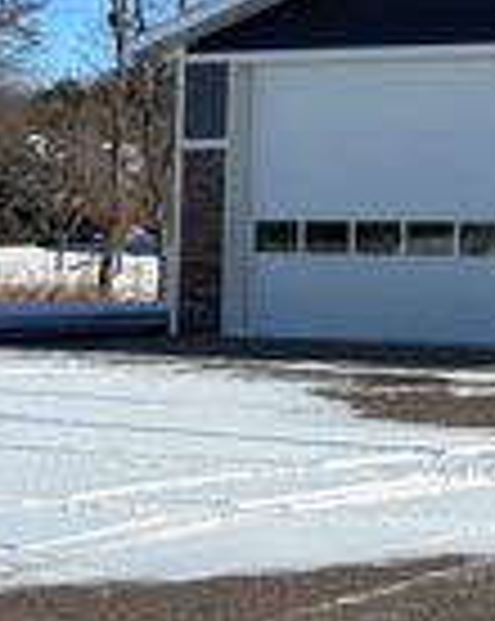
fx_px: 1688
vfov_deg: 20.7
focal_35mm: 92
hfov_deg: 14.4
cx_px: 932
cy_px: 182
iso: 50
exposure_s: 1/3205
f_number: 1.6
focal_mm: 5.96
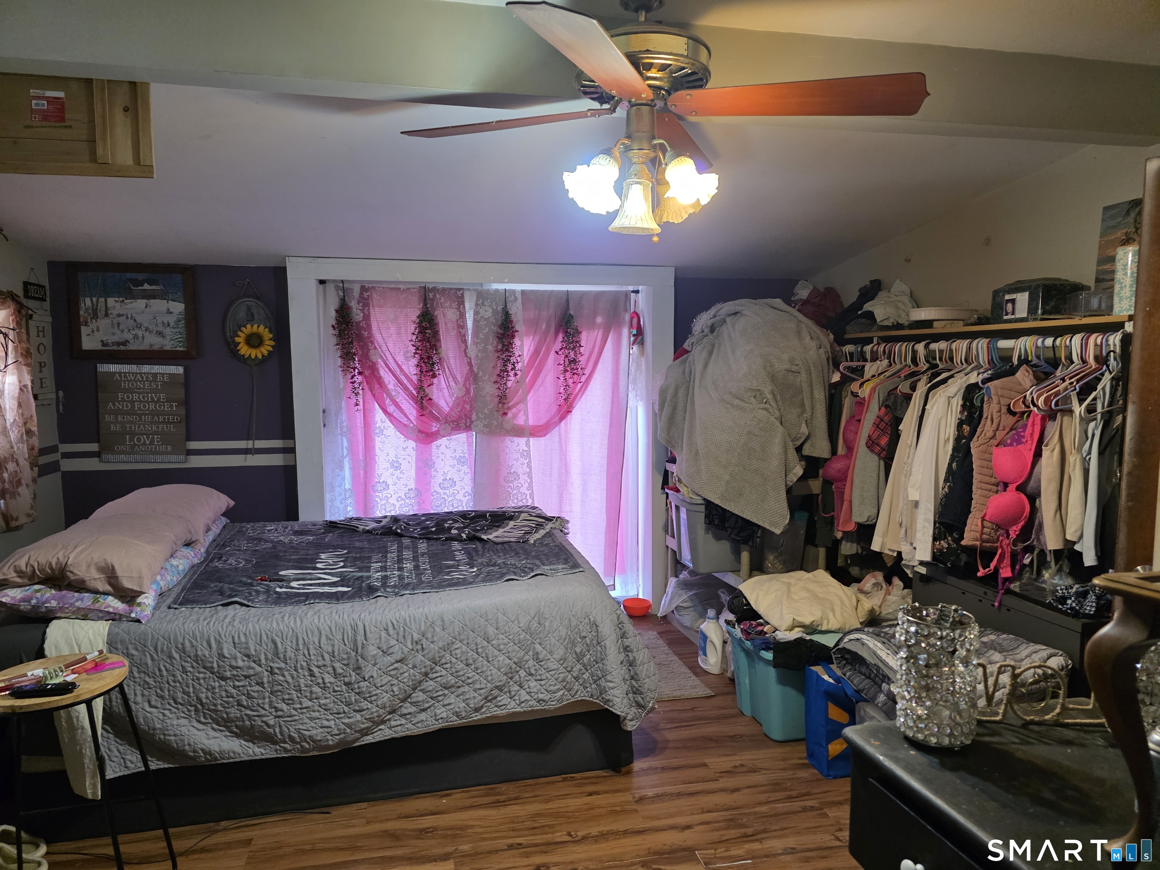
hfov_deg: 73.9
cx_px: 580
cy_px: 435
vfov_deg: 58.9
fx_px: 771
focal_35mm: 23
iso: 800
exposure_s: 1/120
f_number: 1.7
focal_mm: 6.3
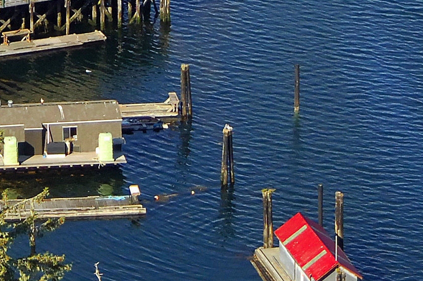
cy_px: -336
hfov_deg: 5.9
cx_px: -223
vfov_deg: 3.9
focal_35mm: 346
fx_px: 4054
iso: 400
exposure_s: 1/1000
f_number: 6
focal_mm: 45
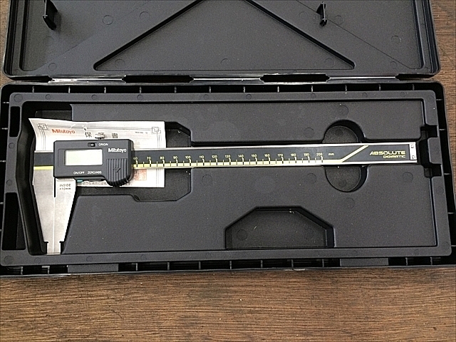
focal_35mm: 29
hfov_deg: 61.7
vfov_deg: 48.2
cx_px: 228
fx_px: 382
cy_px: 171
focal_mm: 4.15
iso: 125
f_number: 2.2
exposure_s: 1/30
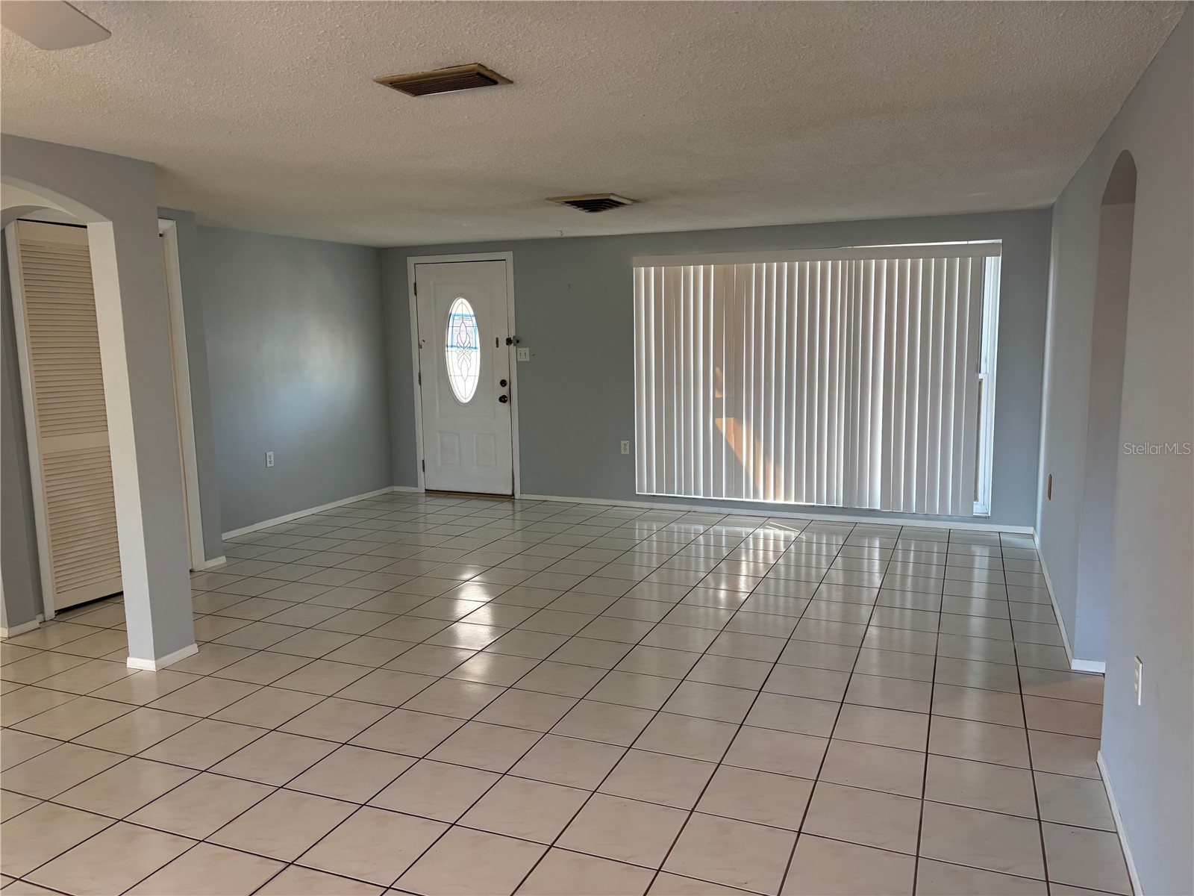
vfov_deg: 53.1
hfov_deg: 67.3
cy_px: 448
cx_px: 597
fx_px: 897
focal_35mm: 26
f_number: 1.6
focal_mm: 5.96
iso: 100
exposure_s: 1/60
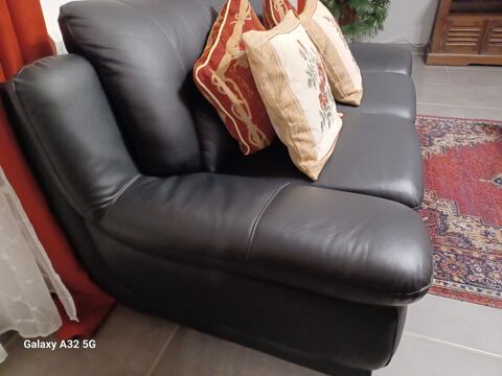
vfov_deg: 54.9
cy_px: 188
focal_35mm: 25
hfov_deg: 69.4
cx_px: 251
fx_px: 363
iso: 640
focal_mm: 4.6
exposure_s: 1/25
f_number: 1.8
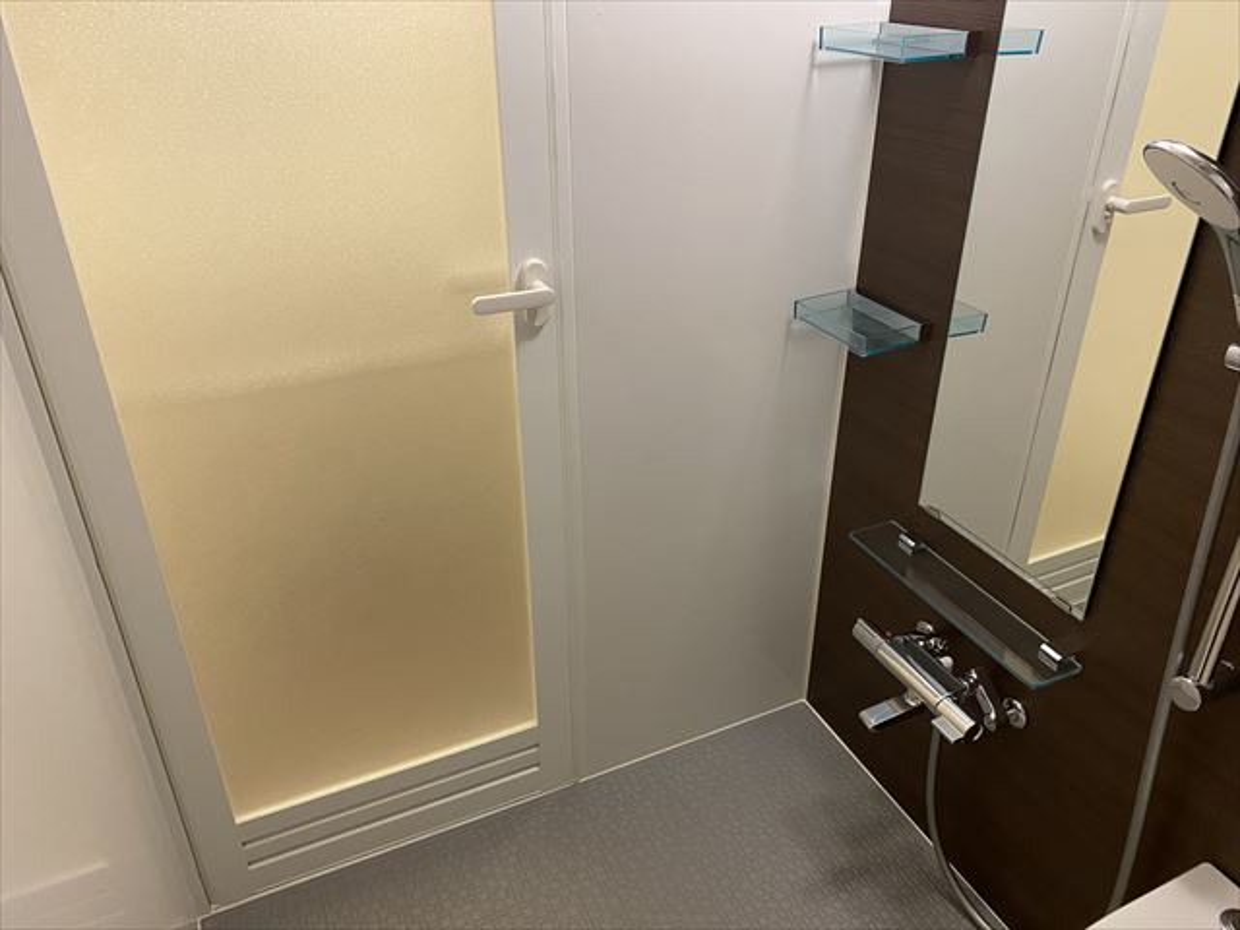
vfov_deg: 53.1
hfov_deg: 67.3
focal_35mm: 26
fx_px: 931
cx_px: 620
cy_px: 465
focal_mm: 4.25
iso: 200
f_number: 1.8
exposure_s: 1/50
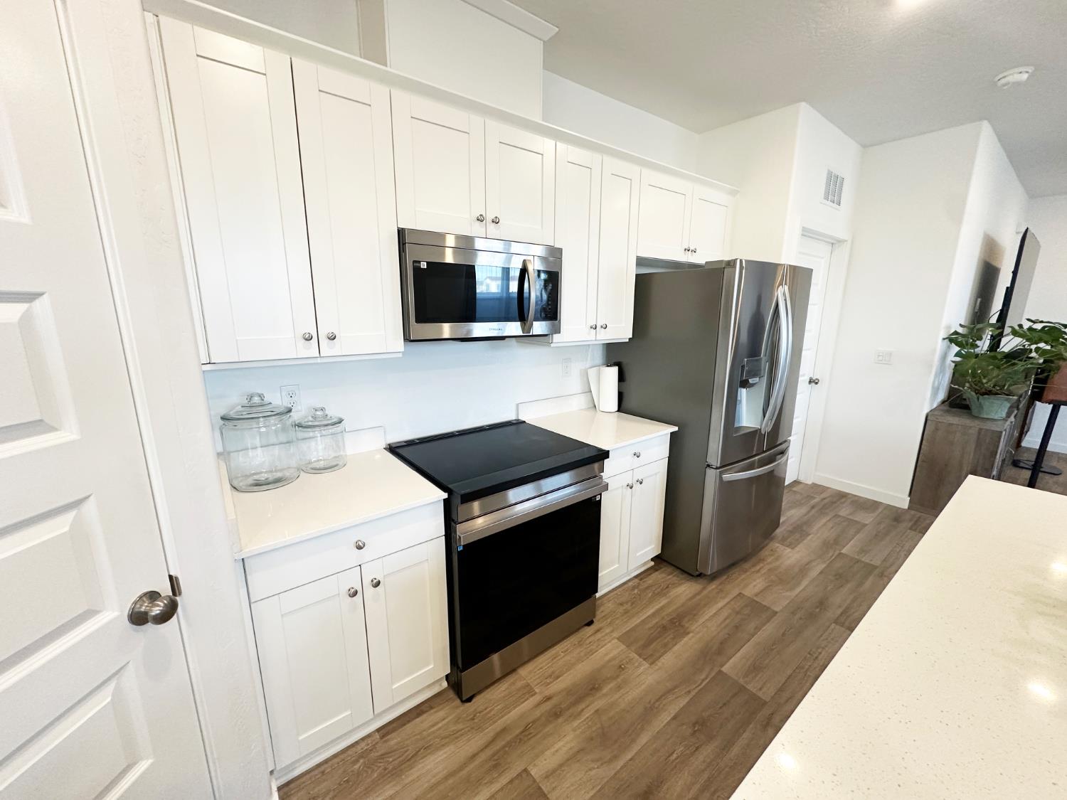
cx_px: 534
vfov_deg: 85.7
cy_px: 400
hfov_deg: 102.1
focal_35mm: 14
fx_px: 432
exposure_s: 1/120
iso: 250
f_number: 2.2
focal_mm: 2.22
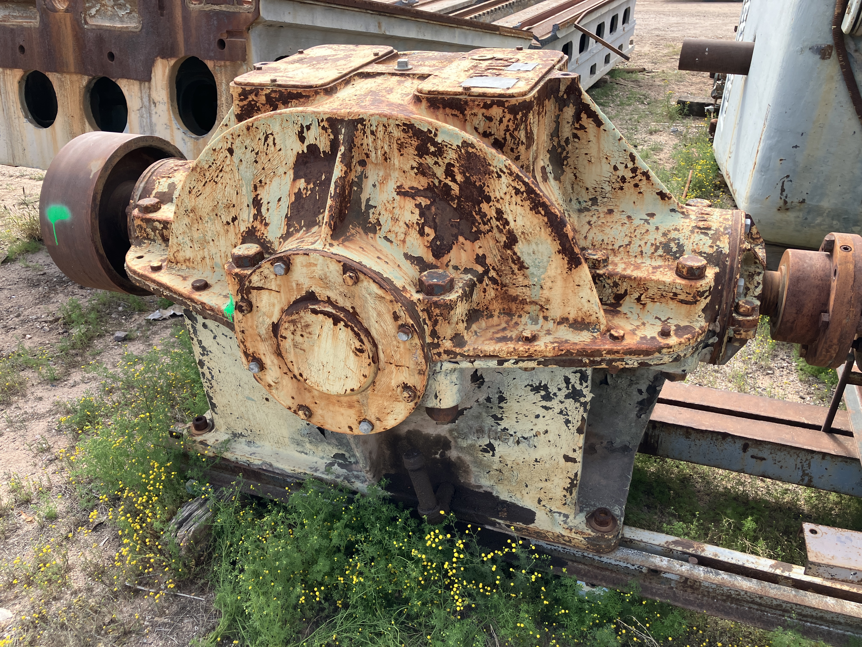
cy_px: 324
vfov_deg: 49.7
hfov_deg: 63.4
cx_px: 431
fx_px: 697
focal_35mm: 28
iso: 32
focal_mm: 3.99
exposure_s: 1/565
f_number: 1.8
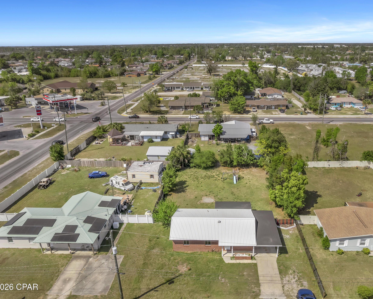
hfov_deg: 67.7
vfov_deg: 56.8
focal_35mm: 25
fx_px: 276
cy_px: 150
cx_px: 214
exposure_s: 1/4000
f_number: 2.8
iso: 100
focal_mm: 8.38
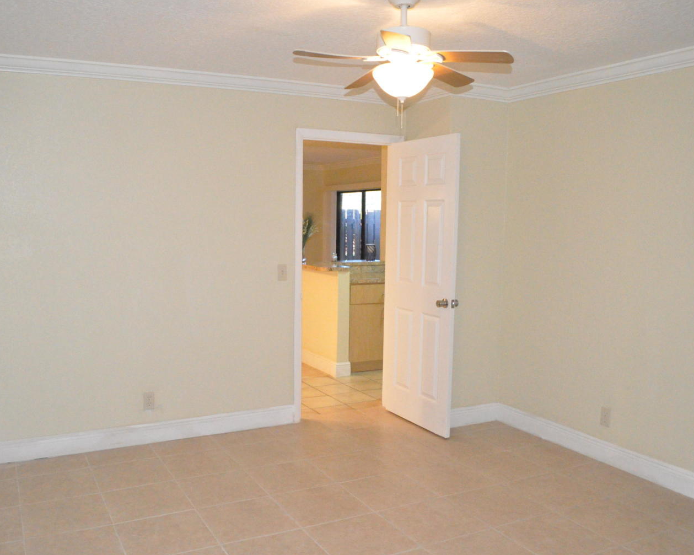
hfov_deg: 57.1
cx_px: 315
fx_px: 637
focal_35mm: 31
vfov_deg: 47.1
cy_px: 276
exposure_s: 1/60
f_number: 7.1
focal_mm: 18
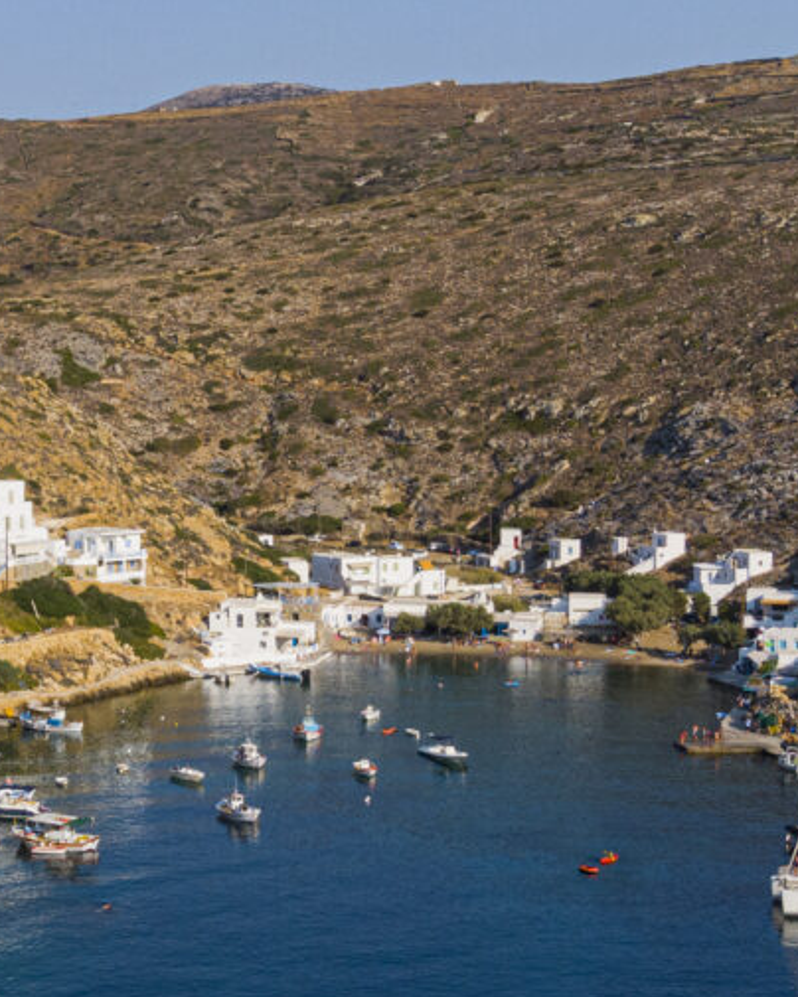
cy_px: 611
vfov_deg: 21.5
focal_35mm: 89
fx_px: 2627
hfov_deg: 17.2
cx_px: 304
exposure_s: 1/1250
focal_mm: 6.08
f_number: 3.3
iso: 100
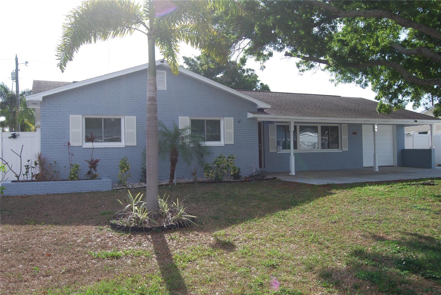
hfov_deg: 61.9
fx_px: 368
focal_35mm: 30
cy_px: 148
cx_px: 220
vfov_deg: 43.7
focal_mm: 20
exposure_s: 1/200
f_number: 6.3
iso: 100
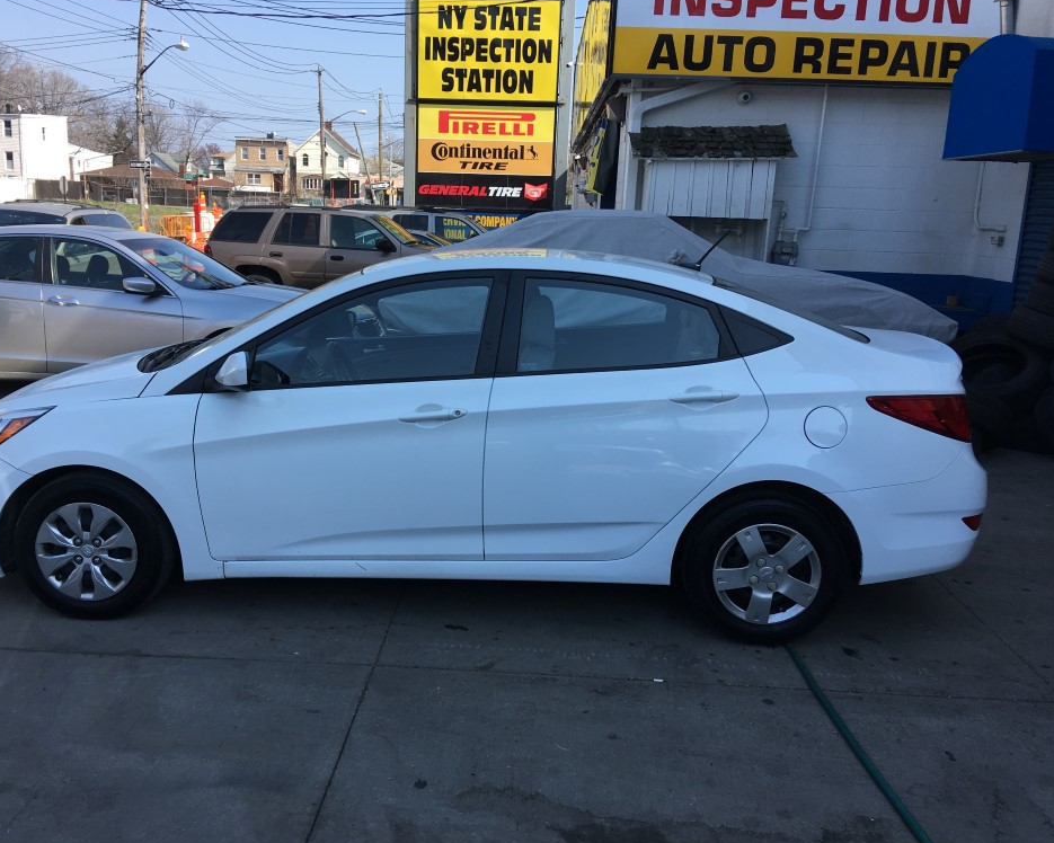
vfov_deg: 47.1
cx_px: 487
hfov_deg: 57.1
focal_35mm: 31
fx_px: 967
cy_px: 416
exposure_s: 1/836
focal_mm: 4.15
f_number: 2.2
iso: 25
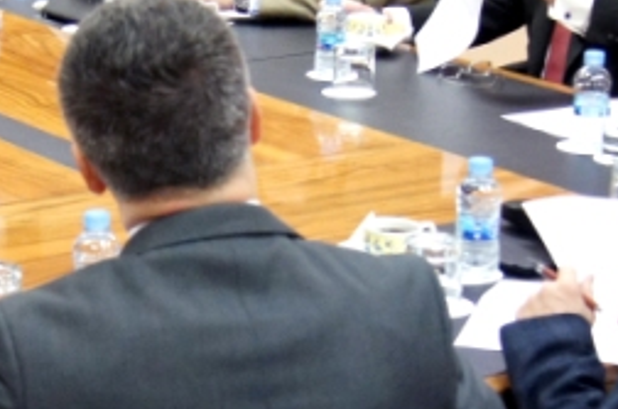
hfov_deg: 16.6
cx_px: 76
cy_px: 313
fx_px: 2090
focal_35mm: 122
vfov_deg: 11.2
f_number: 4
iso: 1600
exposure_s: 1/125
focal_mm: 20
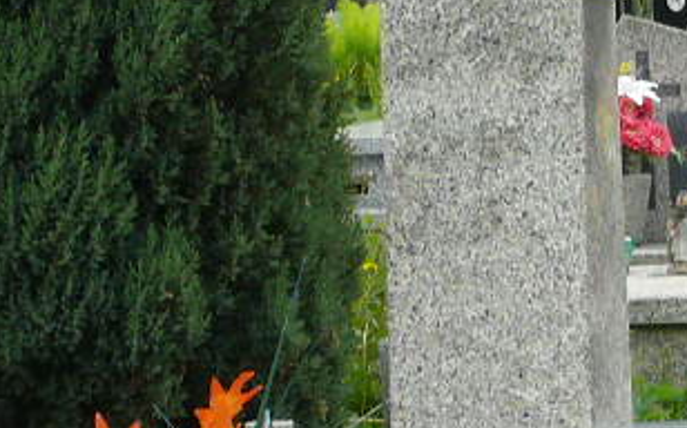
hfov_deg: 10.7
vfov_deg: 6.7
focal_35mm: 193
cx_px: 843
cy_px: 687
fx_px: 3611
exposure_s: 1/160
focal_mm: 7.4
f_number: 4
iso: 100
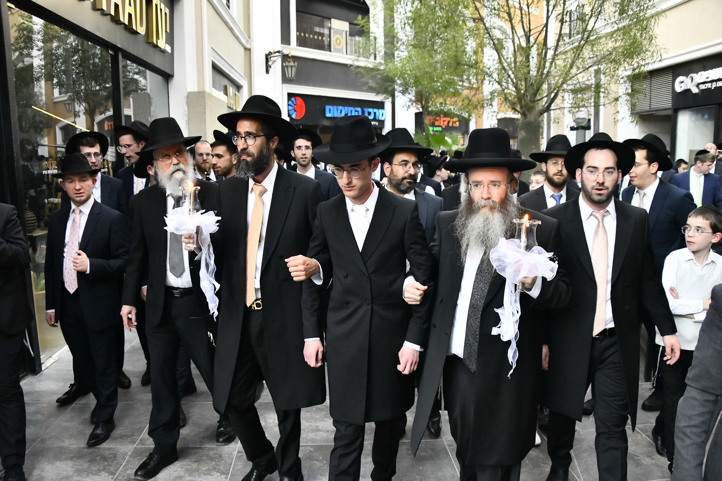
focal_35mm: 28
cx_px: 361
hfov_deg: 65.5
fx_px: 561
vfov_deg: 46.4
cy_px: 240
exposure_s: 1/250
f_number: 5
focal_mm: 28
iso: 3200
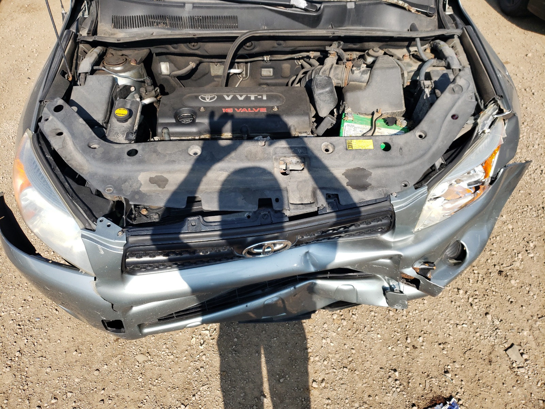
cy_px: 204
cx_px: 272
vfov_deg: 53.1
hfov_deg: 67.3
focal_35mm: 26
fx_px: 409
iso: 50
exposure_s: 1/1667
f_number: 1.5
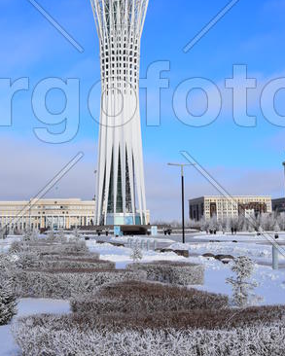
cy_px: 102
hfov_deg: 26.2
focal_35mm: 58
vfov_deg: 32.0
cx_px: 133
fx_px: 611
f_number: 9
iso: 100
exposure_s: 1/320
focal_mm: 26
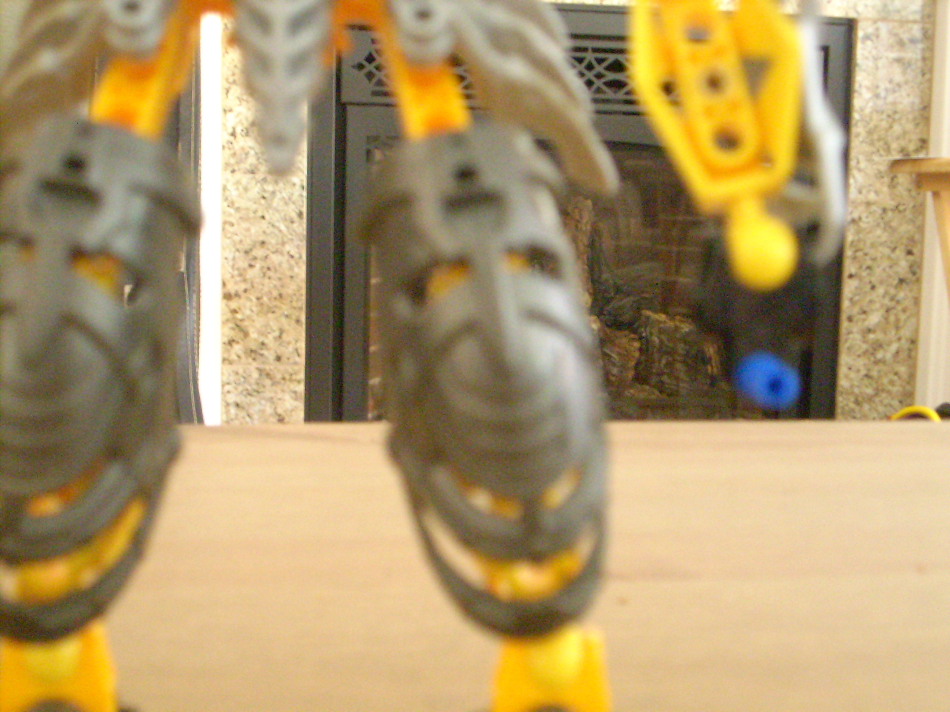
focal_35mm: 54
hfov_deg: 35.5
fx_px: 1482
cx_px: 475
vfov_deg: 27.0
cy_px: 356
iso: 800
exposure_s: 1/3.8
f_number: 3.4
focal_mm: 9
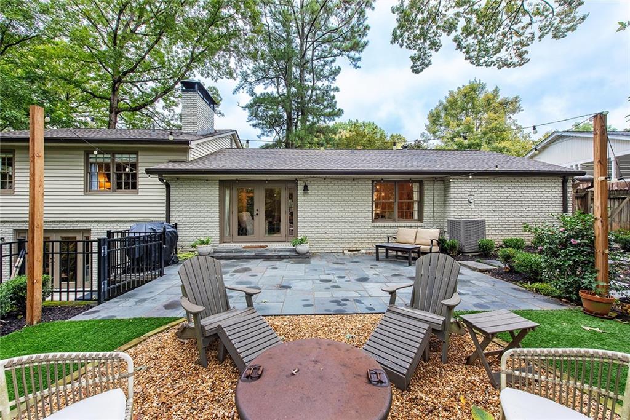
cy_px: 210
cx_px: 315
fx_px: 245
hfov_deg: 104.2
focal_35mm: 14
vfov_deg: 81.2
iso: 400
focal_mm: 14
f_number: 7.1
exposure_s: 1/250
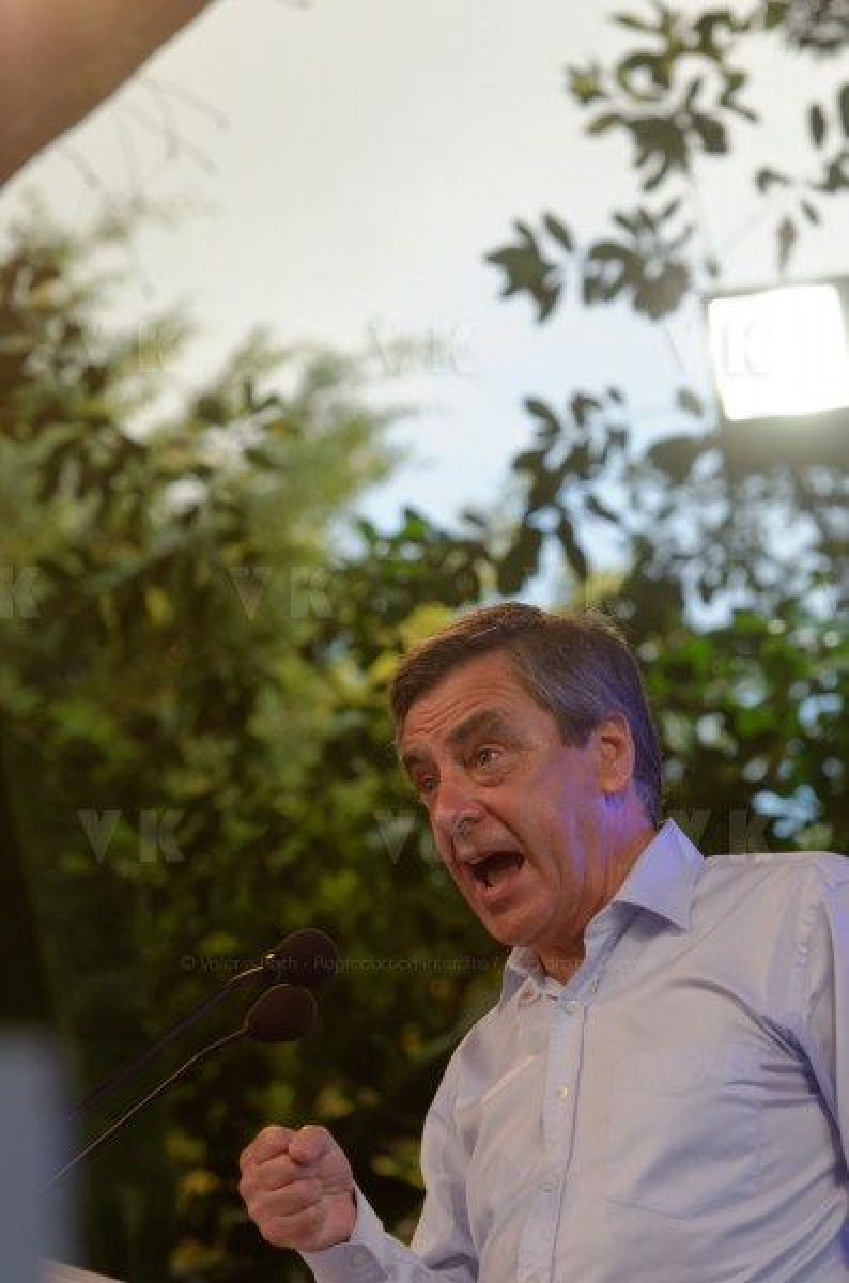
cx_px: 424
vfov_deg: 10.6
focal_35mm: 195
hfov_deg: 7.0
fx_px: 6934
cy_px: 642
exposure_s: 1/320
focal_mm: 130
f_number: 5.6
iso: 800
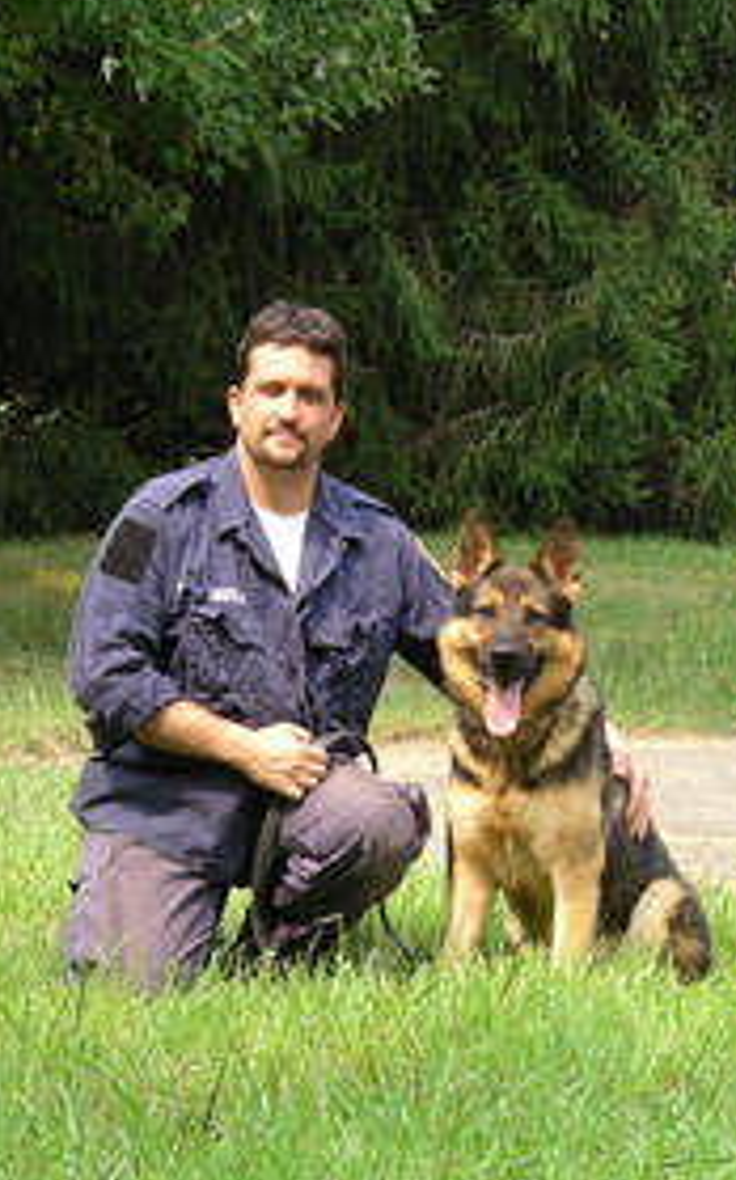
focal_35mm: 149
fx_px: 4789
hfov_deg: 8.8
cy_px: 711
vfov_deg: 14.0
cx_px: 351
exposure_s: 1/230
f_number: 3.8
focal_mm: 20.4
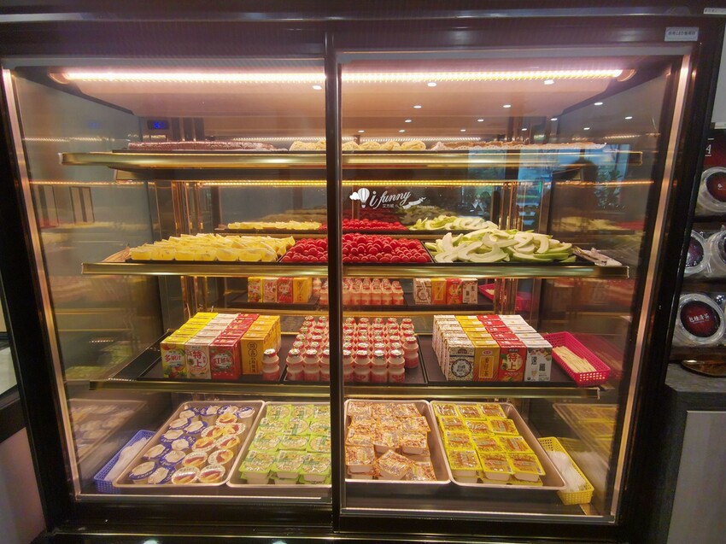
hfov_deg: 91.0
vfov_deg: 74.7
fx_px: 356
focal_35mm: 17
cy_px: 272
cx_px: 363
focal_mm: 2.35
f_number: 2.2
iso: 125
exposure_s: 1/120
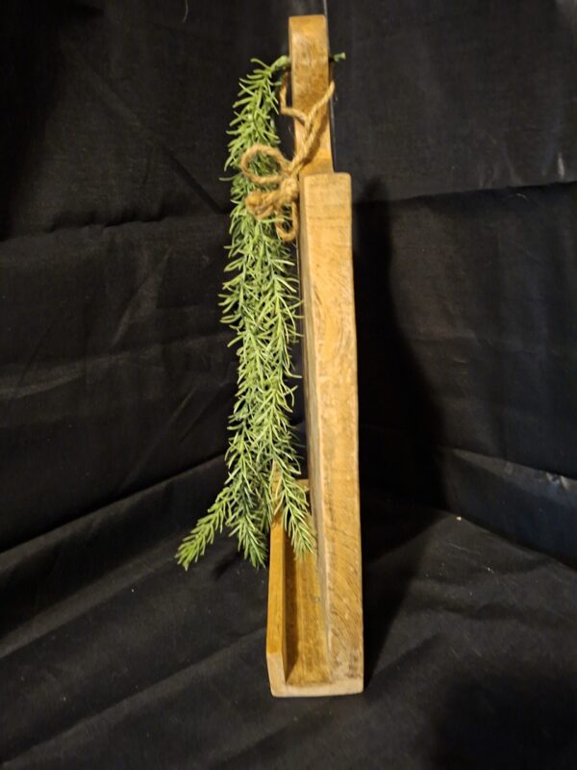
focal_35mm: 23
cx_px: 288
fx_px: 511
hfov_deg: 58.9
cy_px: 385
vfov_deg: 73.9
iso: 1250
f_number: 1.8
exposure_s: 1/15
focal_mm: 5.54
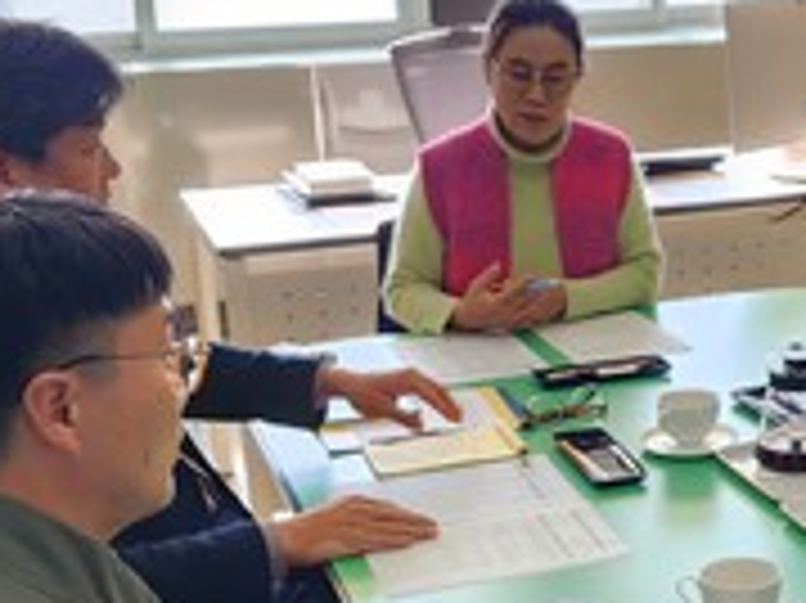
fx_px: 1792
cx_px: 783
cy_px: 382
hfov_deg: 24.3
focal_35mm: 77
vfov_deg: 19.1
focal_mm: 6.4
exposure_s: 1/120
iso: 40
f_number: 1.8
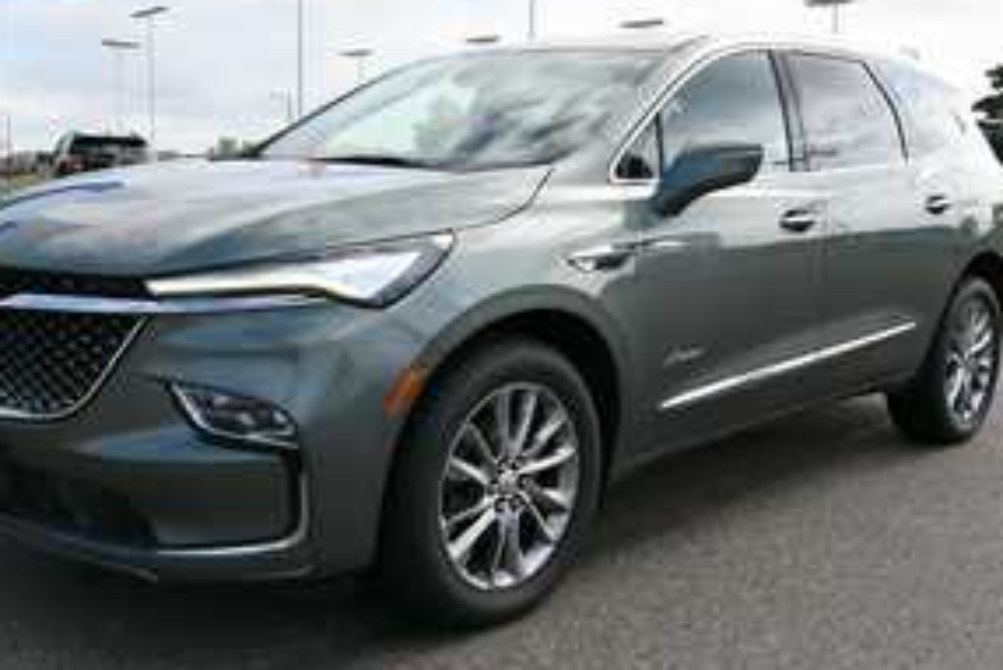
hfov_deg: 46.3
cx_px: 466
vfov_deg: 31.9
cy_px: 303
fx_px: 1171
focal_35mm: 42
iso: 110
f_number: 8
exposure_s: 1/250
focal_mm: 20
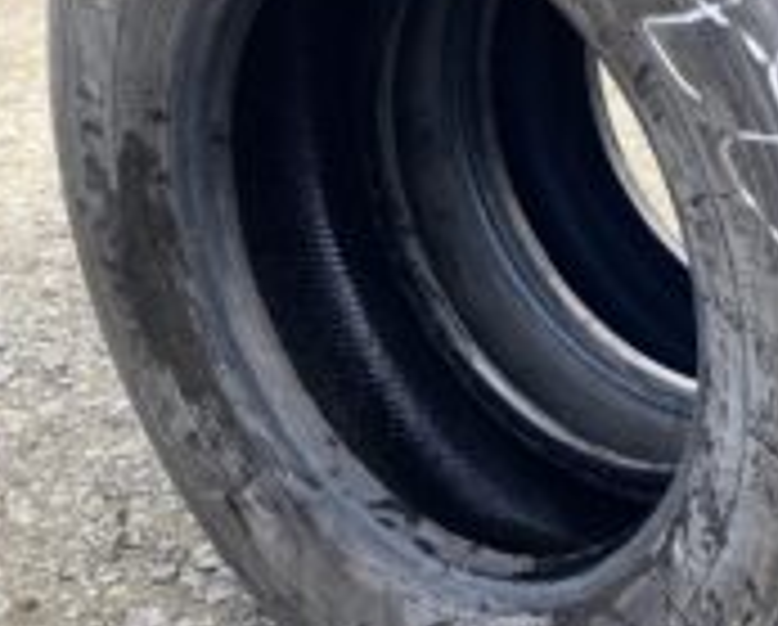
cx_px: 616
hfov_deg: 29.3
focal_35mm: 63
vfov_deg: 24.2
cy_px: 232
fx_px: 1453
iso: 32
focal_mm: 4.25
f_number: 1.8
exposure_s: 1/237
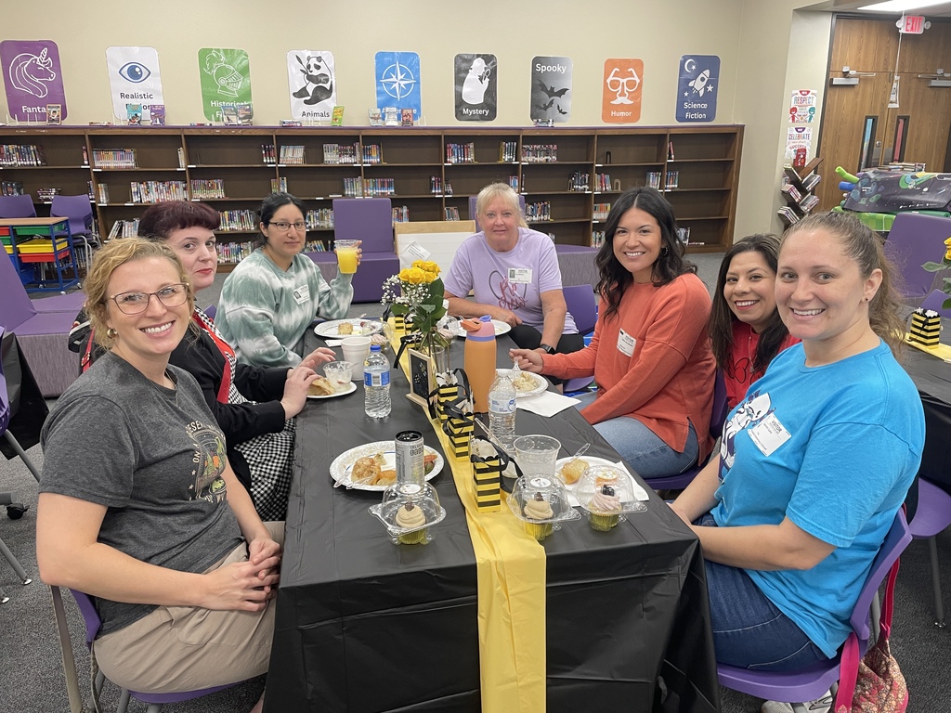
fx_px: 714
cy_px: 356
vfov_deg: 53.1
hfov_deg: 67.3
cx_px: 476
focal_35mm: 26
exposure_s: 1/84
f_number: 1.6
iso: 125
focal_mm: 4.2
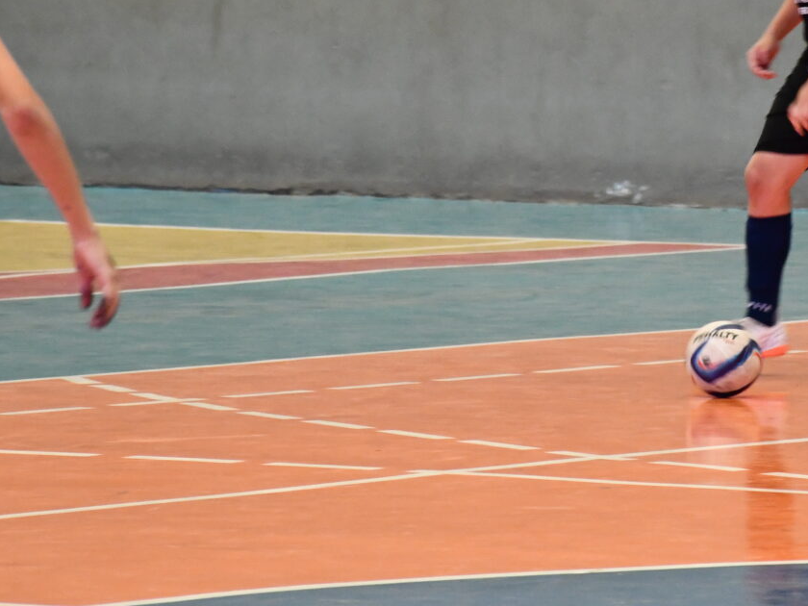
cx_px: 706
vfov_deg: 3.7
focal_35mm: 402
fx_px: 9383
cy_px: 129
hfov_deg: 4.9
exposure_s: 1/125
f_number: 5.6
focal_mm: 122
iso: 3200
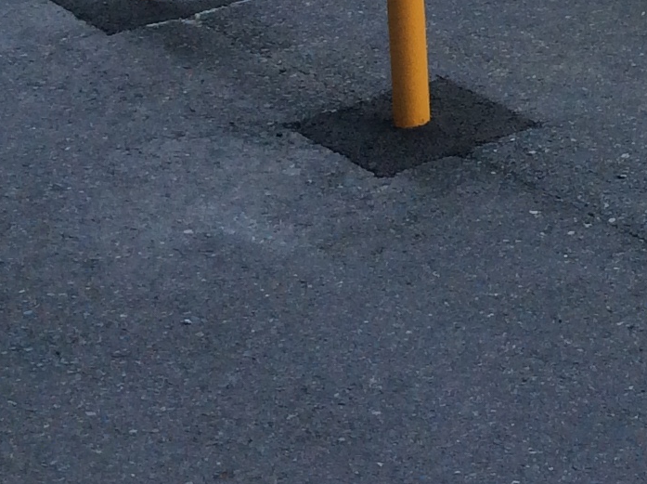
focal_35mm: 119
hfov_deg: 15.0
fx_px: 2222
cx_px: 1051
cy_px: -195
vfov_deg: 12.0
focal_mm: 3.3
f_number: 2.4
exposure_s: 1/497
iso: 32
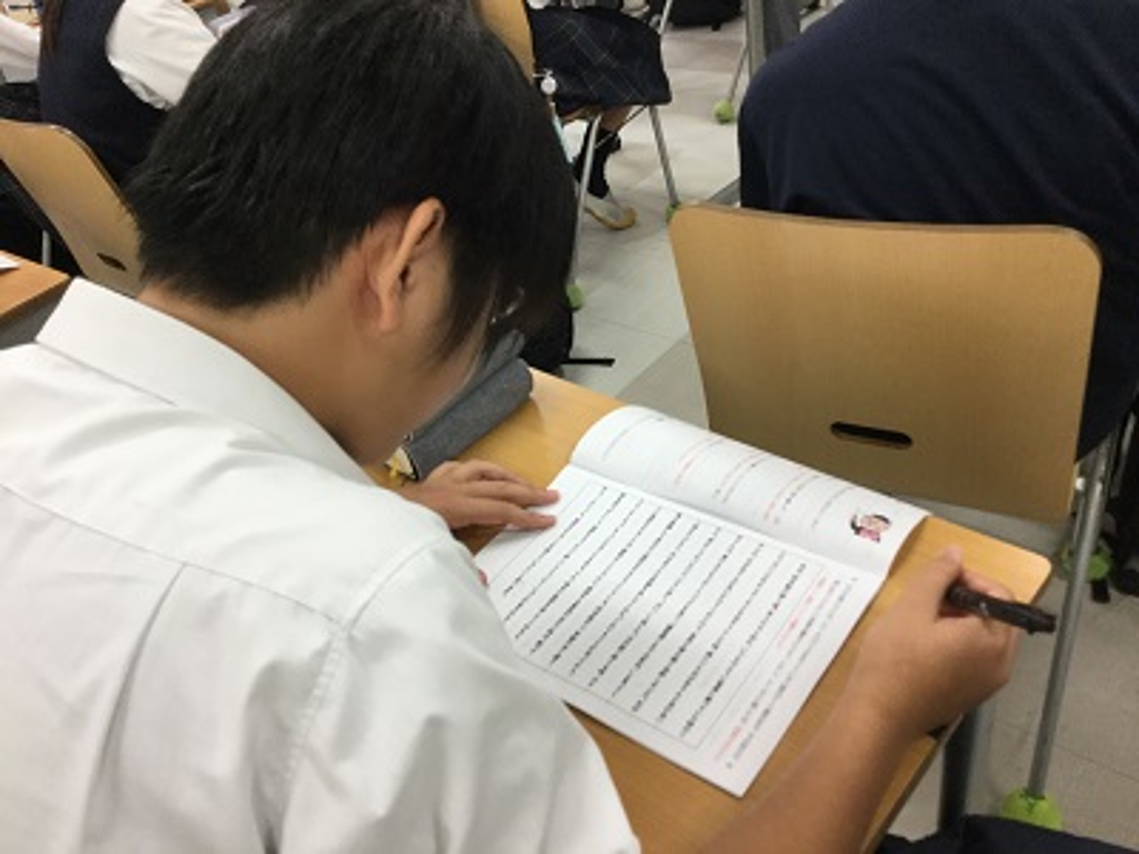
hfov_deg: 58.4
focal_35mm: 31
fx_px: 1020
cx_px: 570
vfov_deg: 45.4
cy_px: 427
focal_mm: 3.3
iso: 50
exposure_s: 1/33
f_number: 2.4
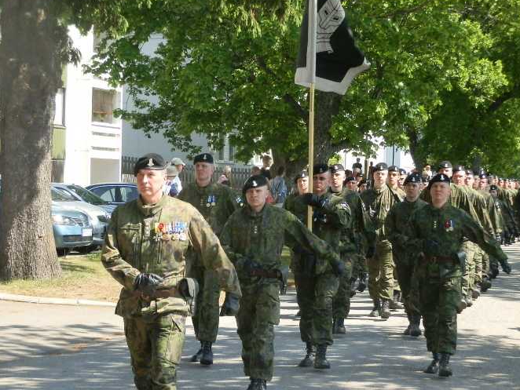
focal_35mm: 93
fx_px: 1398
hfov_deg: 21.1
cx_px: 263
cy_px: 162
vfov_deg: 15.9
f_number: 3.9
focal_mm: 13.82
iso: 200
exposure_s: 1/640
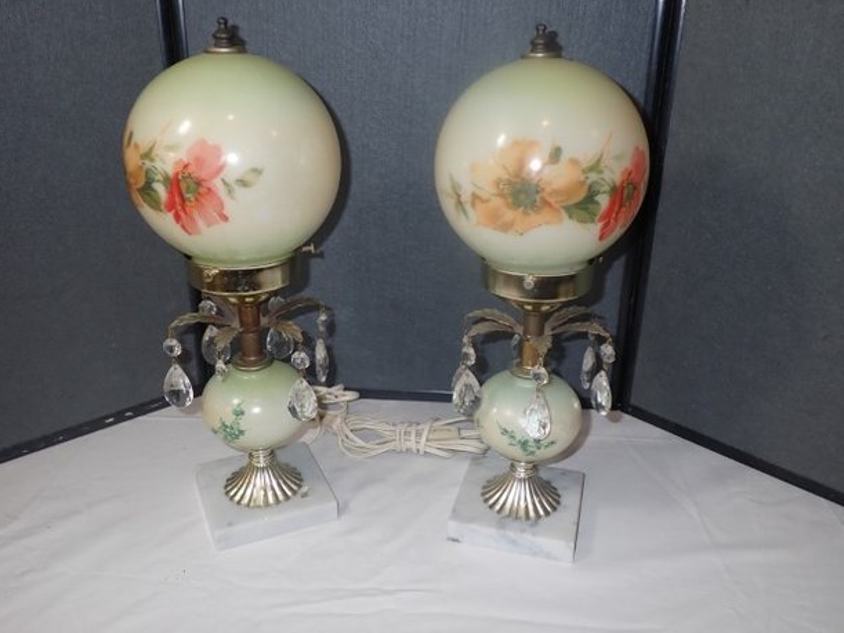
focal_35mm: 31
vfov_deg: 45.4
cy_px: 308
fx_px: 756
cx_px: 418
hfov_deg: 58.4
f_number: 6.3
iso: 125
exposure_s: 1/30
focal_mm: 5.4
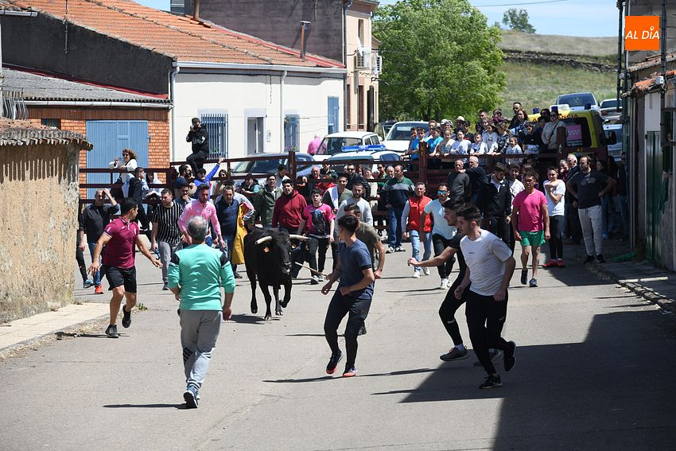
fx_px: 3380
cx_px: 338
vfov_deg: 7.6
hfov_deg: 11.4
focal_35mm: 180
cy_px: 226
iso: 320
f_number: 6.3
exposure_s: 1/800
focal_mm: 180
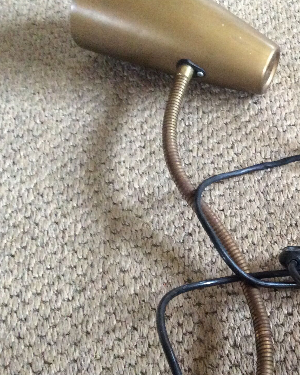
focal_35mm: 56
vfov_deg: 33.3
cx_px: 318
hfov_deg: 25.4
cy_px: 244
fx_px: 622
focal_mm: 3.3
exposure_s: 1/17
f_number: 2.4
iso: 320
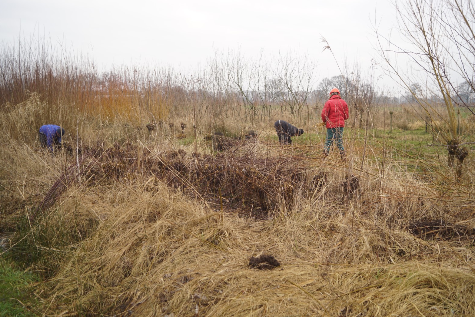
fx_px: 409
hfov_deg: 60.3
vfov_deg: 42.3
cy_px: 162
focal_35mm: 31
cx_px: 238
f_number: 8
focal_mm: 20
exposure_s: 1/160
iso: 200
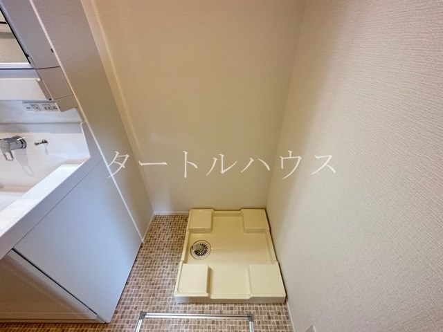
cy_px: 166
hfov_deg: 102.1
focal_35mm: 14
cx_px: 222
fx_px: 179
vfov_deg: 85.7
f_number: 2.2
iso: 250
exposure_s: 1/60
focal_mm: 2.22
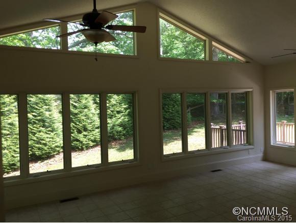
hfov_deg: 61.6
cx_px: 148
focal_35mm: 29
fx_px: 248
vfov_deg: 48.3
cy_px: 112
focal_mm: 4.15
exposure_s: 1/120
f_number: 2.2
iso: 40
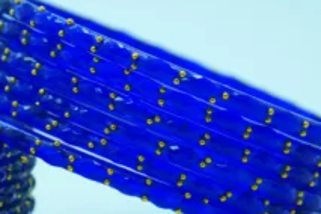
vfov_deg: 5.4
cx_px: -42
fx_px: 2256
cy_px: 93
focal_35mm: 253
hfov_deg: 8.1
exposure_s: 1/250
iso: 640
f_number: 6.3
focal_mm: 60
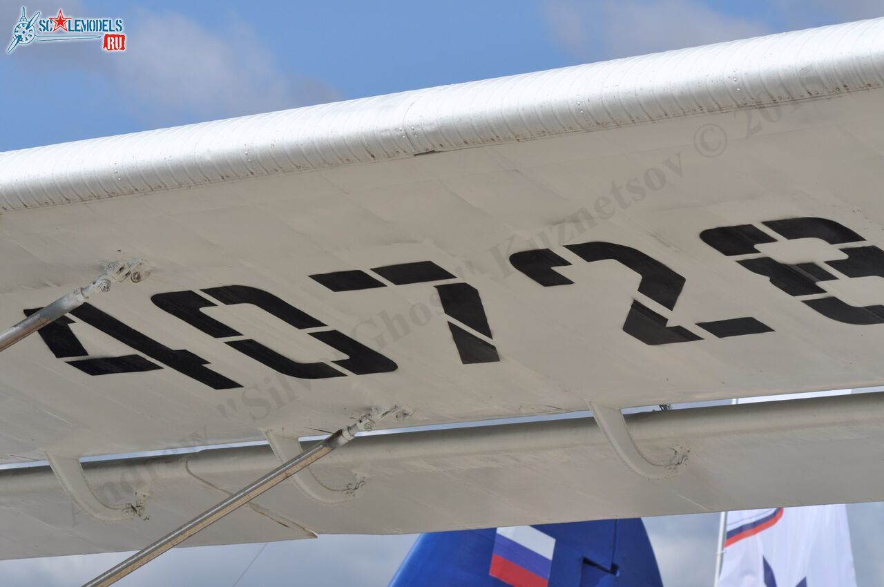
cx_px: 442
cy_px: 294
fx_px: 4267
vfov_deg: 7.9
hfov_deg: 11.8
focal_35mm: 174
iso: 200
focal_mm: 116
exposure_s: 1/640
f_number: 8
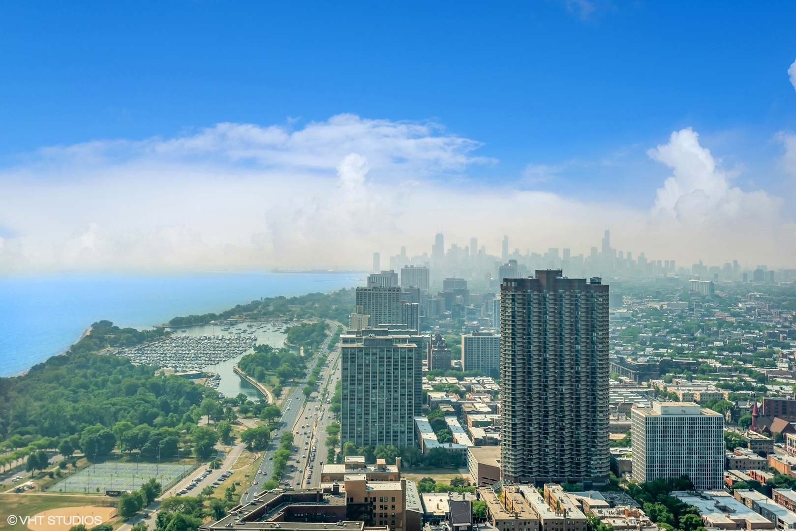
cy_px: 266
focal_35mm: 35
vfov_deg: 37.9
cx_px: 398
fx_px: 774
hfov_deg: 54.4
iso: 100
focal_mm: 35
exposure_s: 1/640
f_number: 8
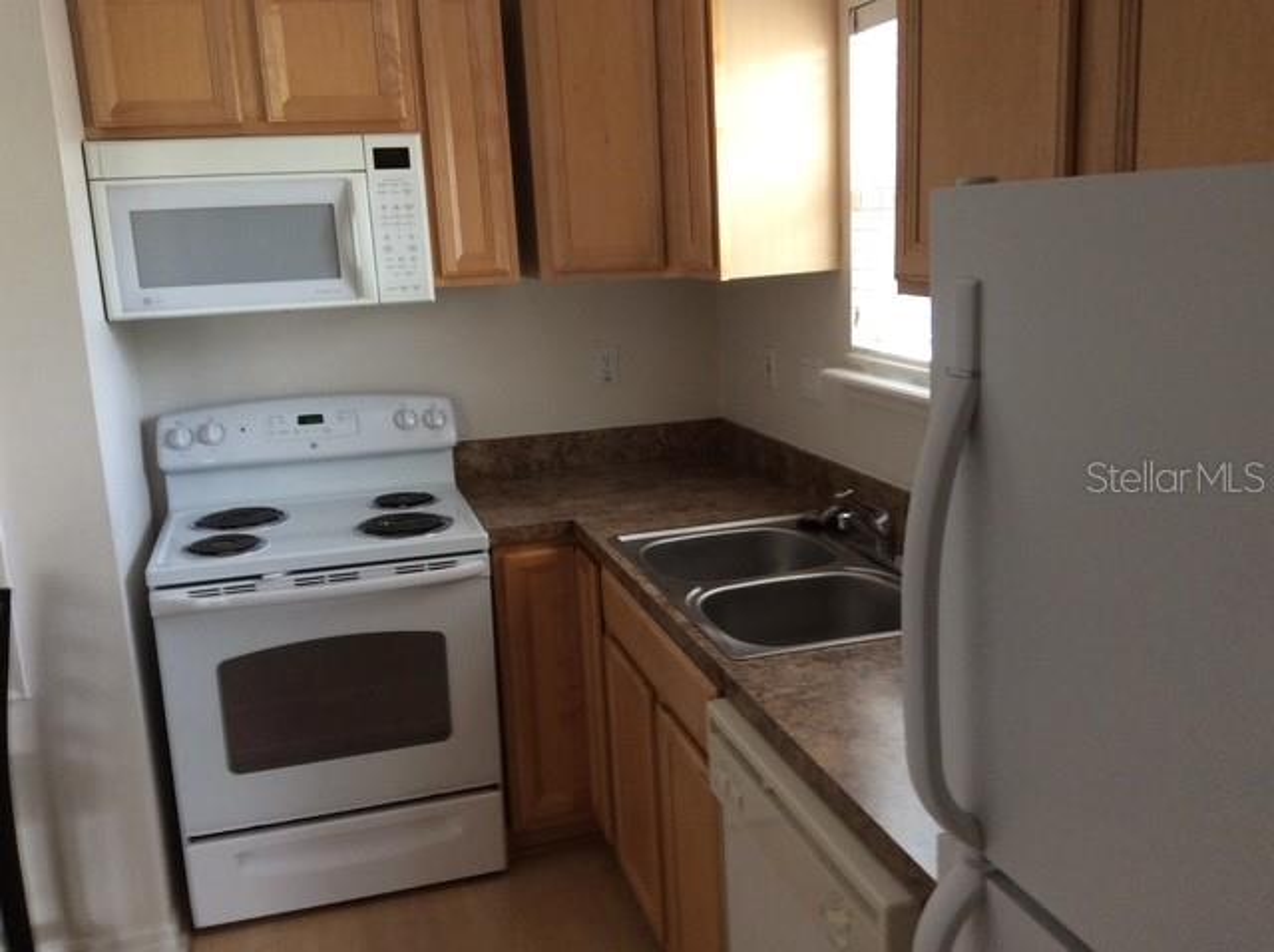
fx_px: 1176
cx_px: 637
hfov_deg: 56.9
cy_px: 476
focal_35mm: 32
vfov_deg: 44.1
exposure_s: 1/24
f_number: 2.4
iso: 80
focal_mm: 3.3
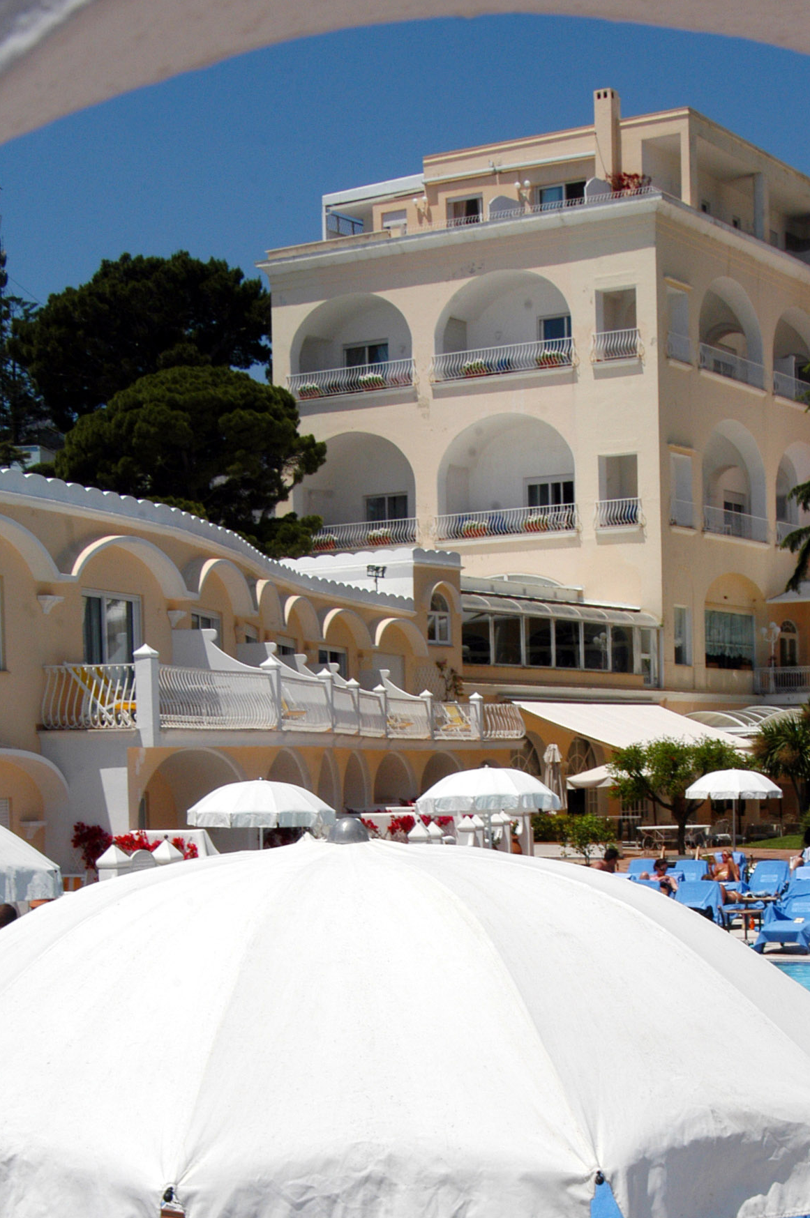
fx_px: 2097
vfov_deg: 31.7
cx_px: 449
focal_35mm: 62
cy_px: 955
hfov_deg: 21.9
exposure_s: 1/500
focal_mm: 24
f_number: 11
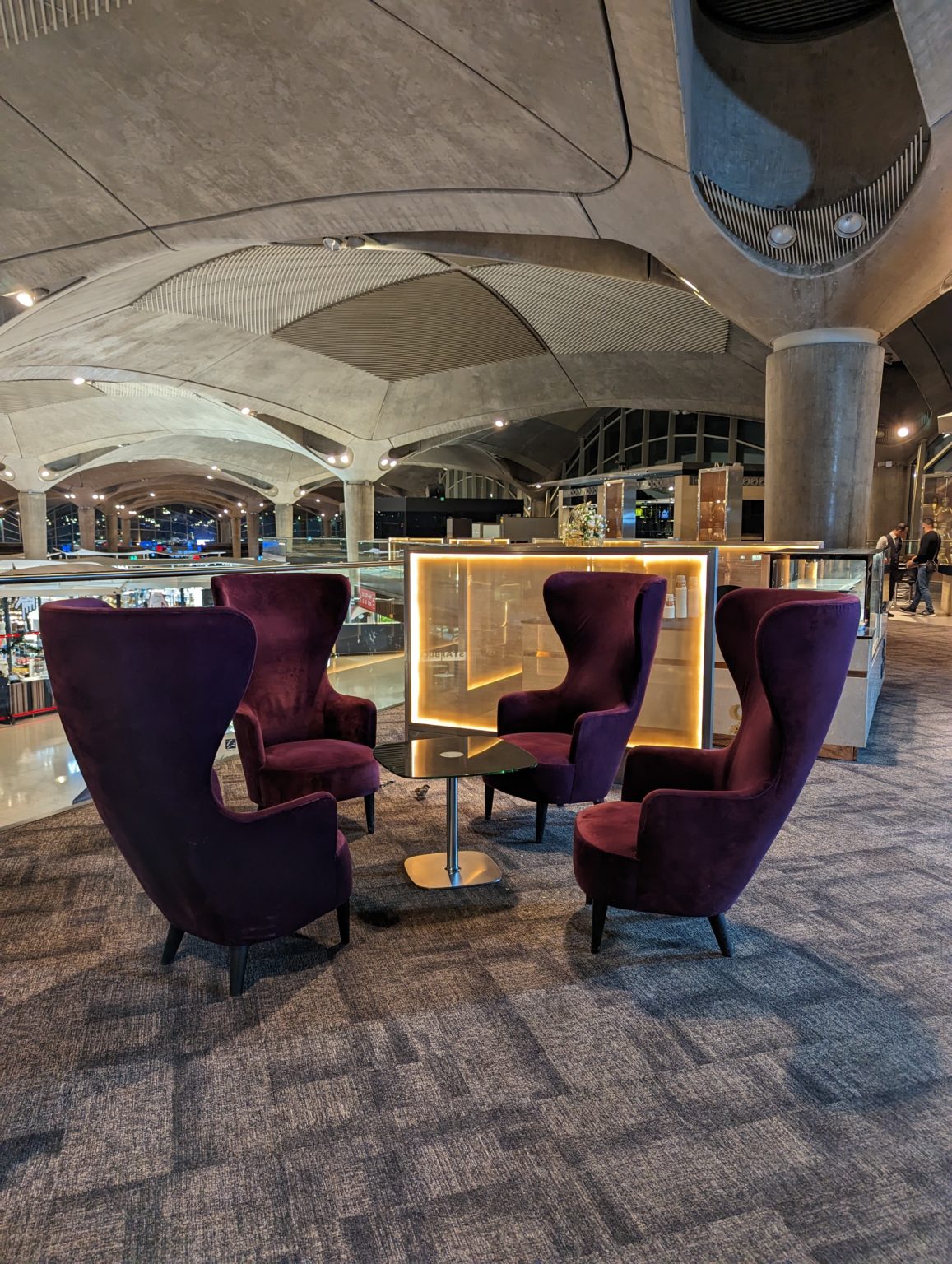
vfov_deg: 71.5
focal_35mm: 24
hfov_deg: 56.9
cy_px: 632
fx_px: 878
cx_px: 476
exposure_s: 1/100
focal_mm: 6.81
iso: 416
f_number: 1.85
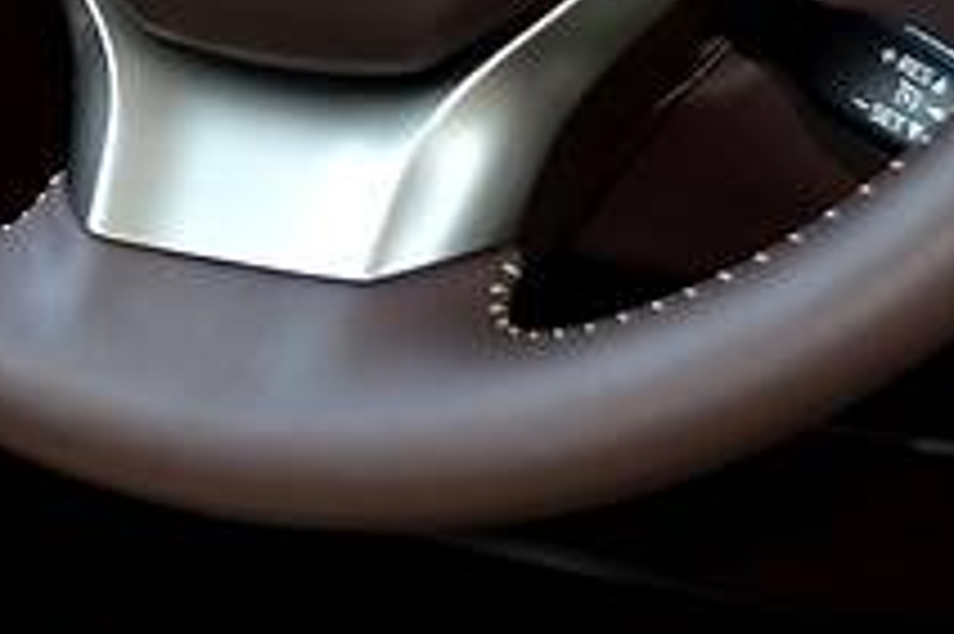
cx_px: -248
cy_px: -495
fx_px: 4339
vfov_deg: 8.1
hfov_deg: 12.2
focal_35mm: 164
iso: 280
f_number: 4.5
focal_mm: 29
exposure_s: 1/125
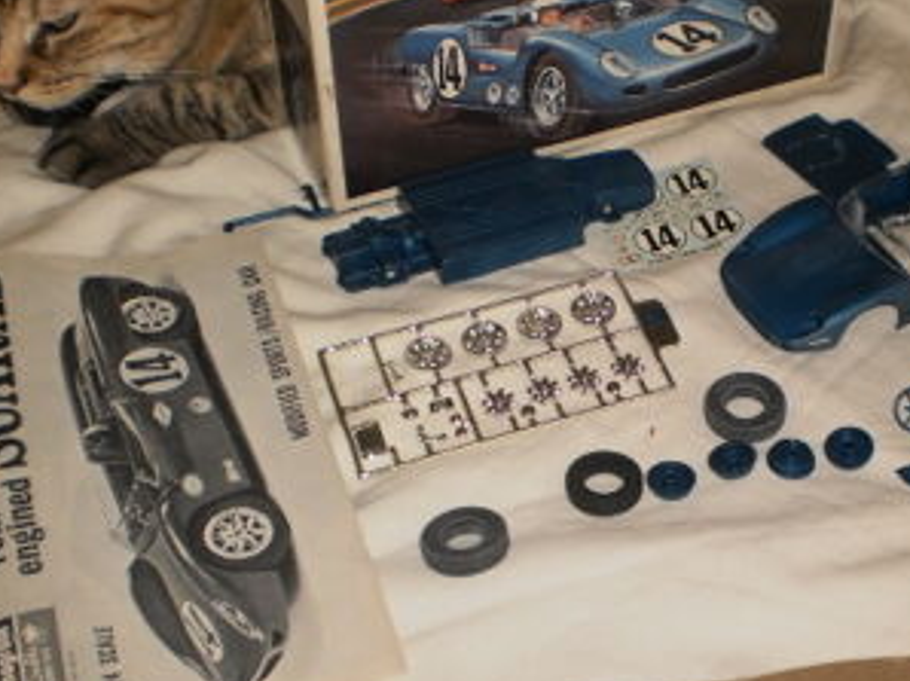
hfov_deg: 33.1
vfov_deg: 25.1
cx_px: 565
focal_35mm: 58
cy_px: 272
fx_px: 1524
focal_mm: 6.3
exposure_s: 1/30
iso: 125
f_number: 3.1
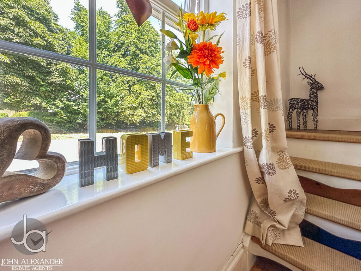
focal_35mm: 14
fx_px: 146
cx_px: 180
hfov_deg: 102.1
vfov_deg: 85.7
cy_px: 136
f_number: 2.2
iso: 160
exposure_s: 1/100
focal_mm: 2.22
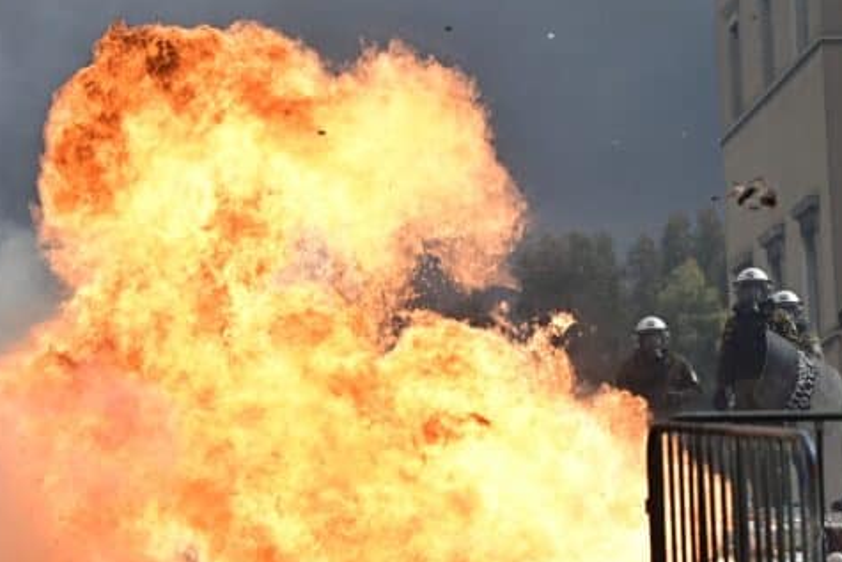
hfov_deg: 10.6
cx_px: 328
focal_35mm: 194
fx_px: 4539
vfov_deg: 7.1
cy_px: 323
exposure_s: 1/4000
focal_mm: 120
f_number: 5
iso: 320
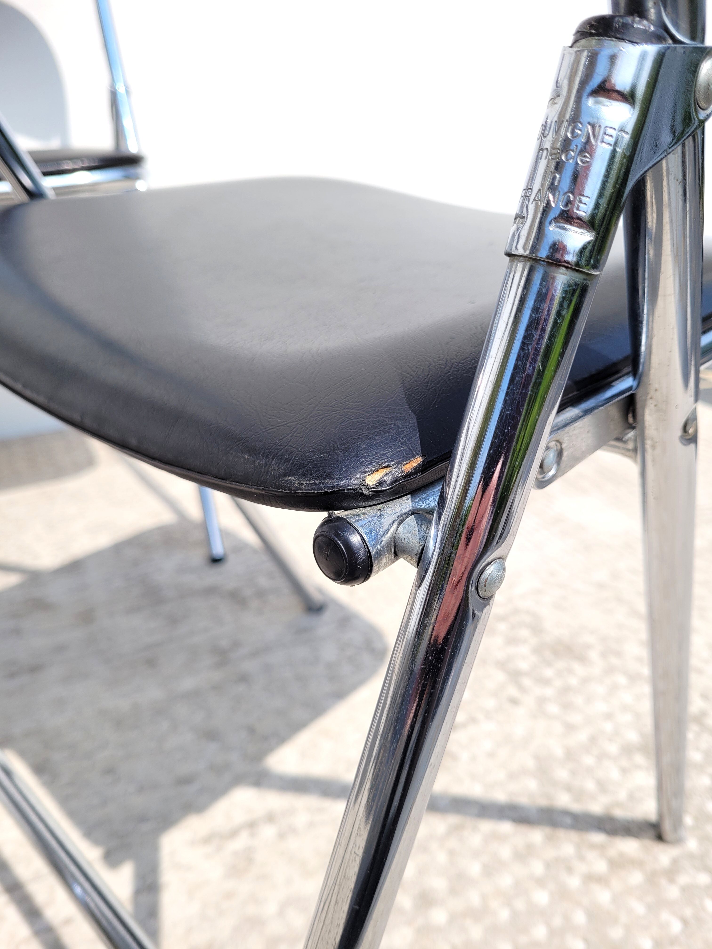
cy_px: 474
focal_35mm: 26
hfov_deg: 53.1
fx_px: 713
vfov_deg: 67.3
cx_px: 356
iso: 40
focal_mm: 5.4
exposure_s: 1/3100
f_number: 1.8
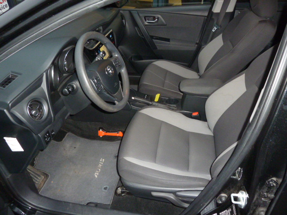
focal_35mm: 25
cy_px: 108
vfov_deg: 54.9
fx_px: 207
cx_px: 144
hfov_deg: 69.4
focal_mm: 4.1
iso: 400
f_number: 3.3
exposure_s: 1/30
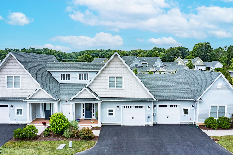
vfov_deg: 46.4
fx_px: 181
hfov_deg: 65.5
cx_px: 116
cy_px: 78
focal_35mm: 28
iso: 100
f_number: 5.6
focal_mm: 10.26
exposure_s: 1/500
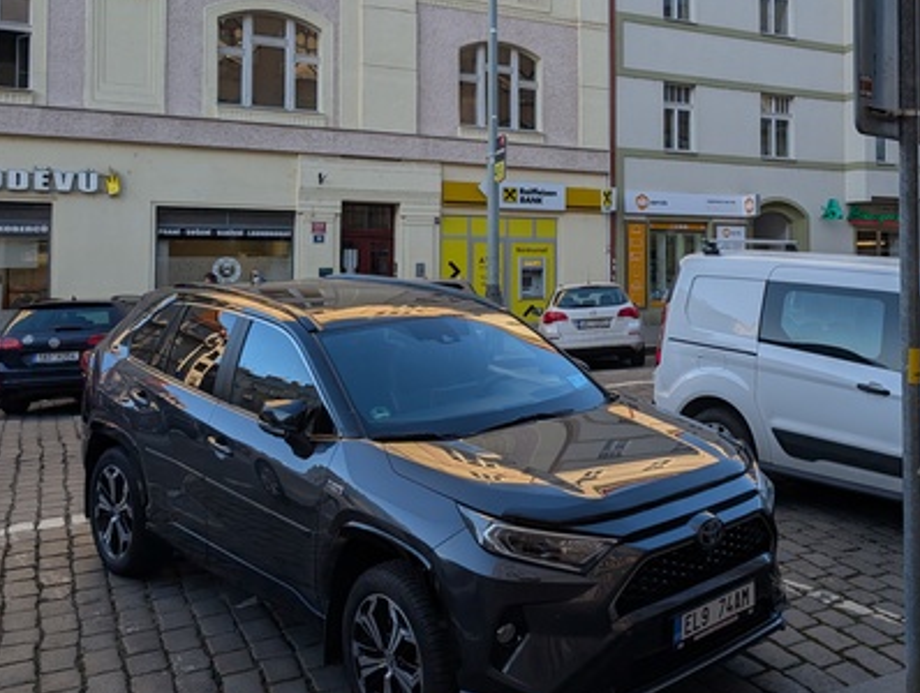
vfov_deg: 38.3
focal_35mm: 37
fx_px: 985
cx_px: 659
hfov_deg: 48.6
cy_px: 222
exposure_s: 1/962
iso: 22
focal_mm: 6.9
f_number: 1.68
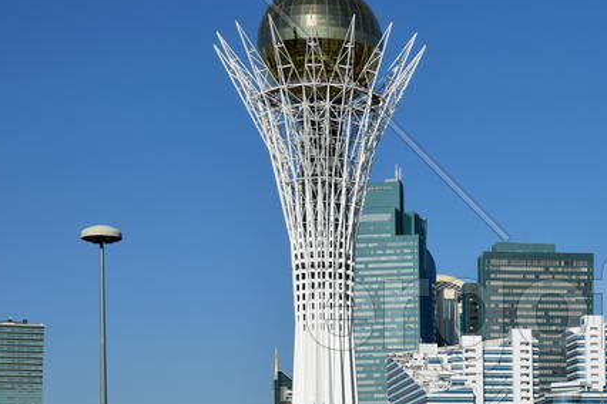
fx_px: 1551
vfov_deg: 14.8
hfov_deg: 21.5
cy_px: 314
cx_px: 581
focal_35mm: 92
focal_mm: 30
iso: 100
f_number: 9
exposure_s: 1/500
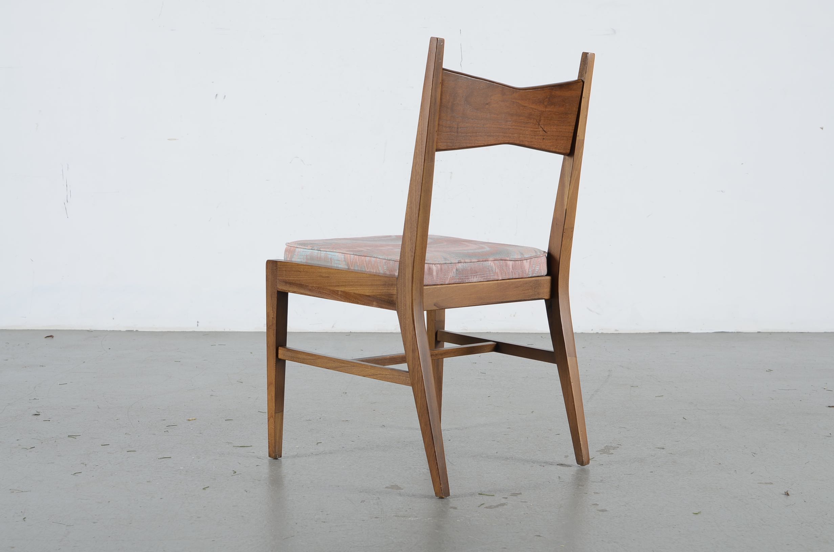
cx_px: 417
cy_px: 276
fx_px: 1214
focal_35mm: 52
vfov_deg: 25.6
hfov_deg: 37.9
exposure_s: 1/125
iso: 100
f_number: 6.3
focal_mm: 35
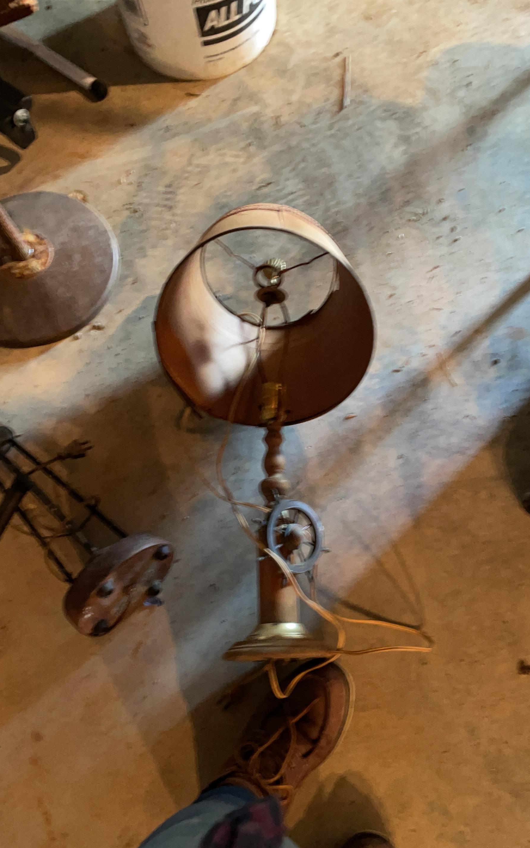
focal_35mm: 39
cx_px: 298
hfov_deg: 32.7
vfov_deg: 50.3
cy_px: 468
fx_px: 901
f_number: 1.6
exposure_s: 1/15
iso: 320
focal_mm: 4.2
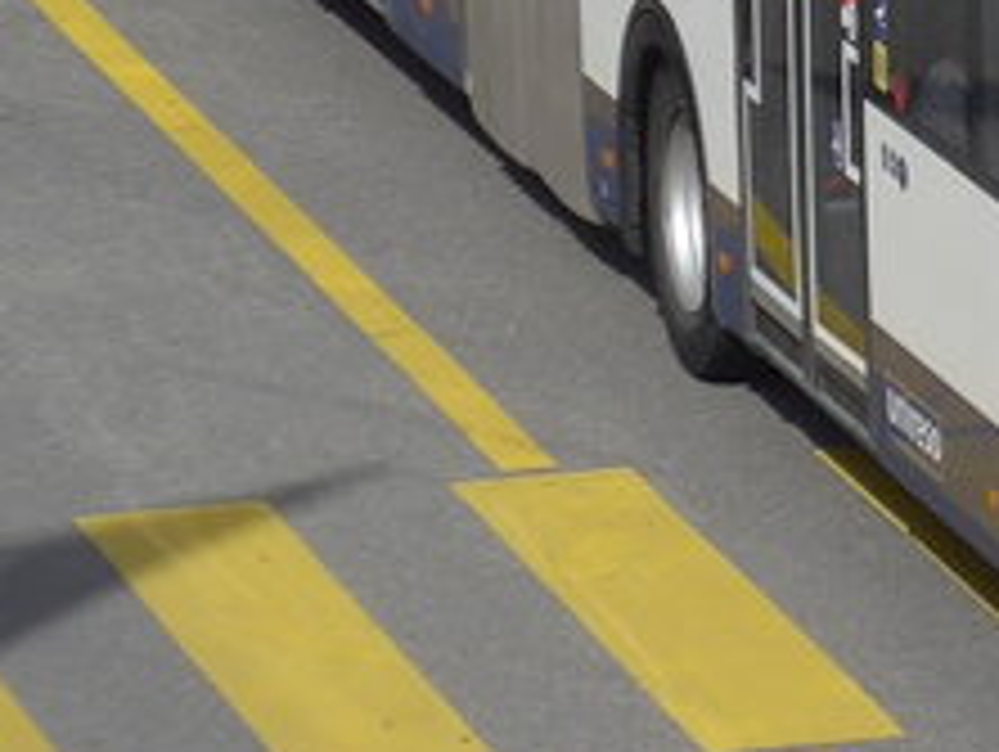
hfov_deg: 4.2
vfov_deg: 3.2
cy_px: -293
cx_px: 1692
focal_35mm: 464
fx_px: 13405
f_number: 4.5
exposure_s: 1/800
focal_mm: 17
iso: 80
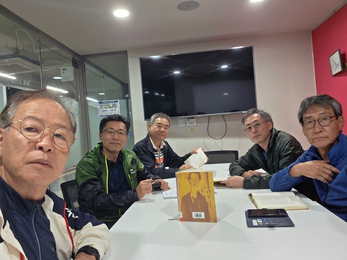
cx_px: 174
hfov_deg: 69.4
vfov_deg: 54.9
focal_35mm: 25
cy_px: 130
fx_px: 251
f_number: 2.2
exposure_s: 1/60.2
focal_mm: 3.3
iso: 250
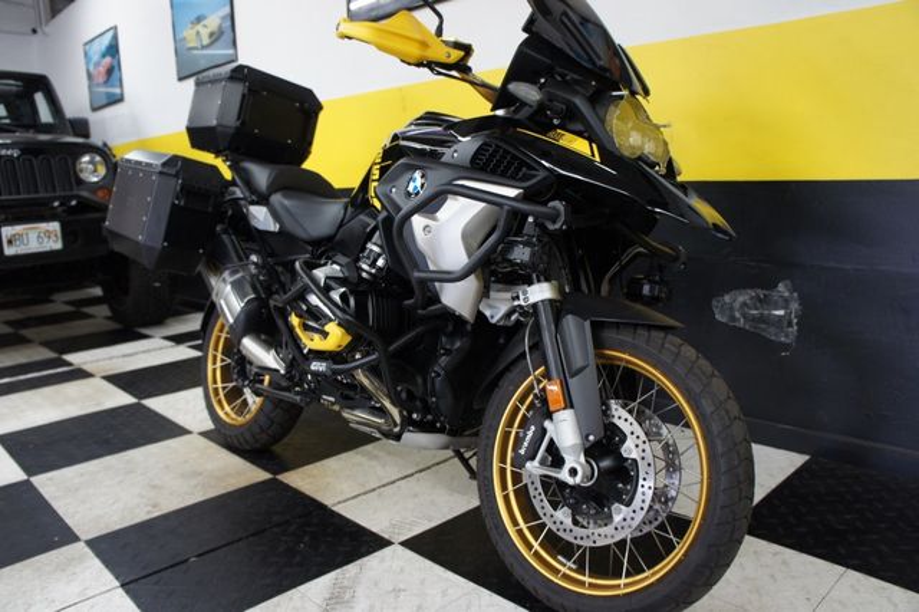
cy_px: 306
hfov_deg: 67.4
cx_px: 460
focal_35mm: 27
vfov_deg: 47.9
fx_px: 689
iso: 400
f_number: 3.5
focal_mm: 18
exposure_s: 1/30
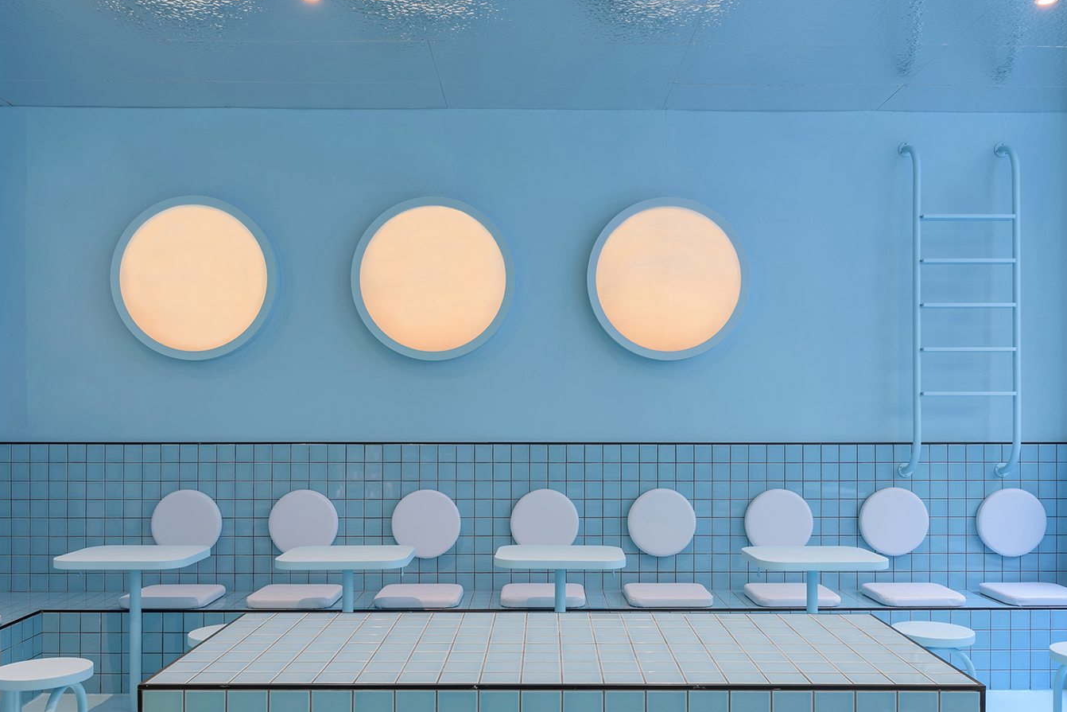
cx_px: 558
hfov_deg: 57.2
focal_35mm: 33
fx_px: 978
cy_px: 401
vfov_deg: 39.9
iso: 100
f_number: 13
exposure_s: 1/50
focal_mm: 25
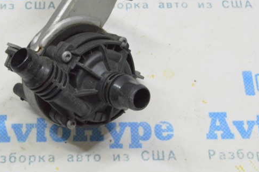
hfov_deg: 22.7
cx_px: 97
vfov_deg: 15.2
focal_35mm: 90
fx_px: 644
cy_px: 66
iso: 6400
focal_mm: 45
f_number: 20
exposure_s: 1/20
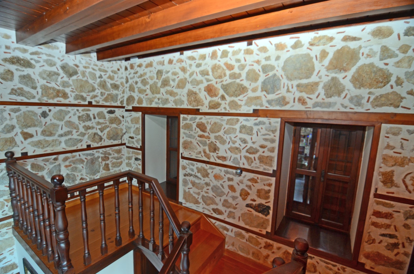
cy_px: 137
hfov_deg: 95.1
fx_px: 189
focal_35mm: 16
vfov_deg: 71.8
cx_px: 207
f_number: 2.8
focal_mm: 11
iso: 500
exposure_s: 1/50
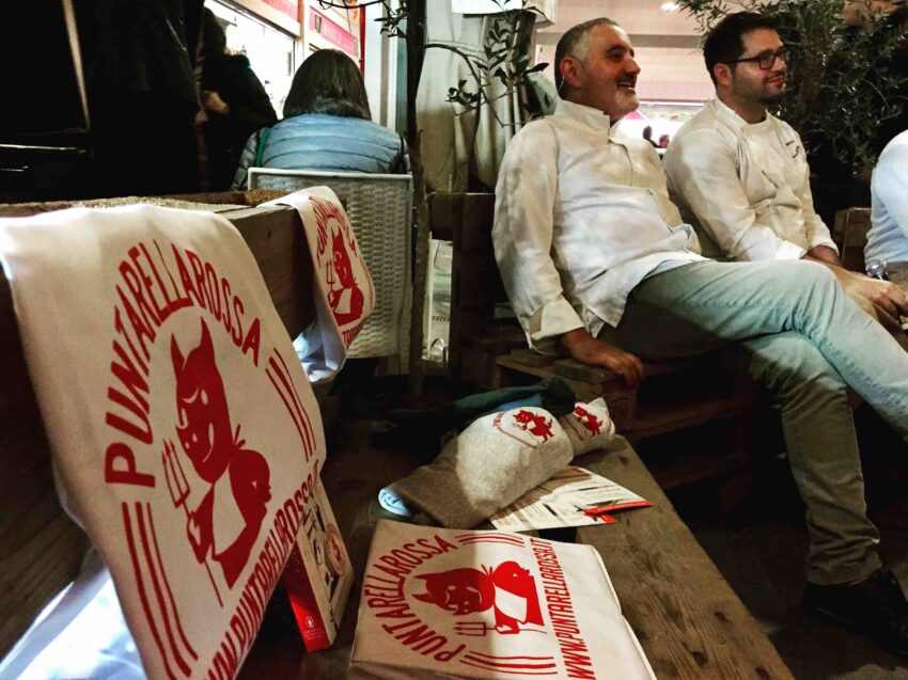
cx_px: 454
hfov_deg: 61.7
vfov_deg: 48.2
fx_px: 760
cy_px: 340
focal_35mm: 29
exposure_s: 1/17
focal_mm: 4.15
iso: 500
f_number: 2.2
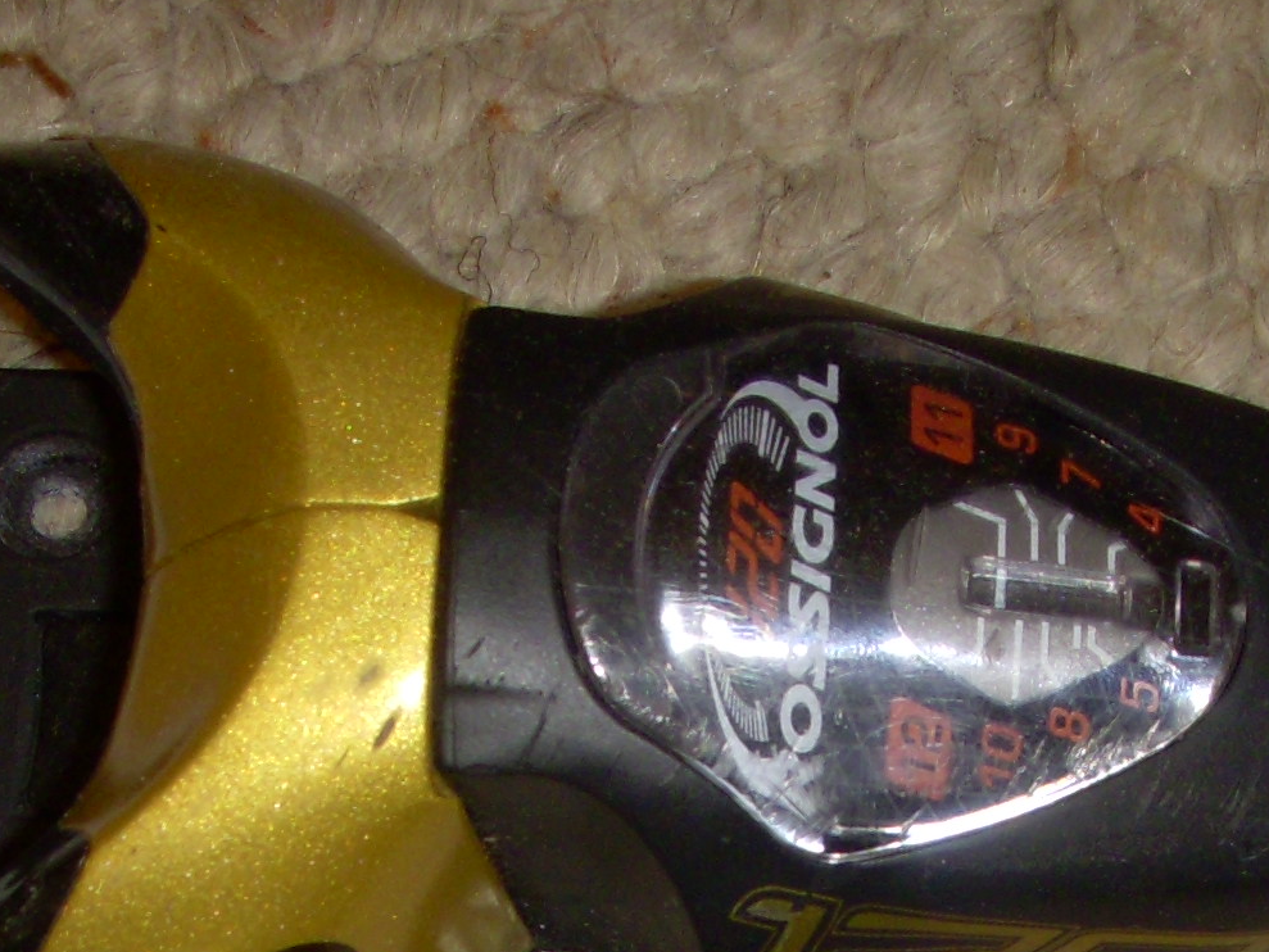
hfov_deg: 16.7
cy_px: 1289
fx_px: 4326
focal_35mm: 118
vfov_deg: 12.1
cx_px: 706
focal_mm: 6.3
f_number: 3.3
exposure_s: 1/30
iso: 100
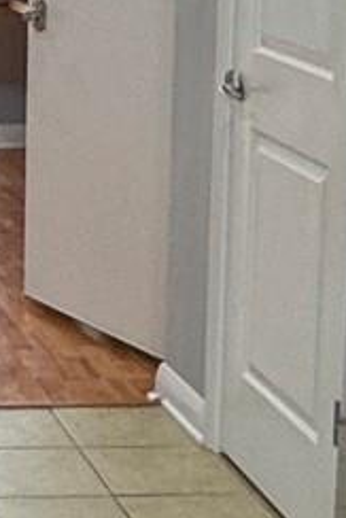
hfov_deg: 10.4
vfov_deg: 16.5
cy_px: 47
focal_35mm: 122
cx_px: -348
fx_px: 1756
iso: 125
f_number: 2.2
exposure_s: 1/120
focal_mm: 2.22
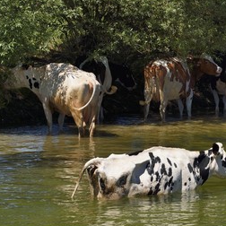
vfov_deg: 8.5
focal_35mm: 205
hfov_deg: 8.5
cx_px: 167
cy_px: 117
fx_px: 1514
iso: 200
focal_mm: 145
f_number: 13
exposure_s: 1/250
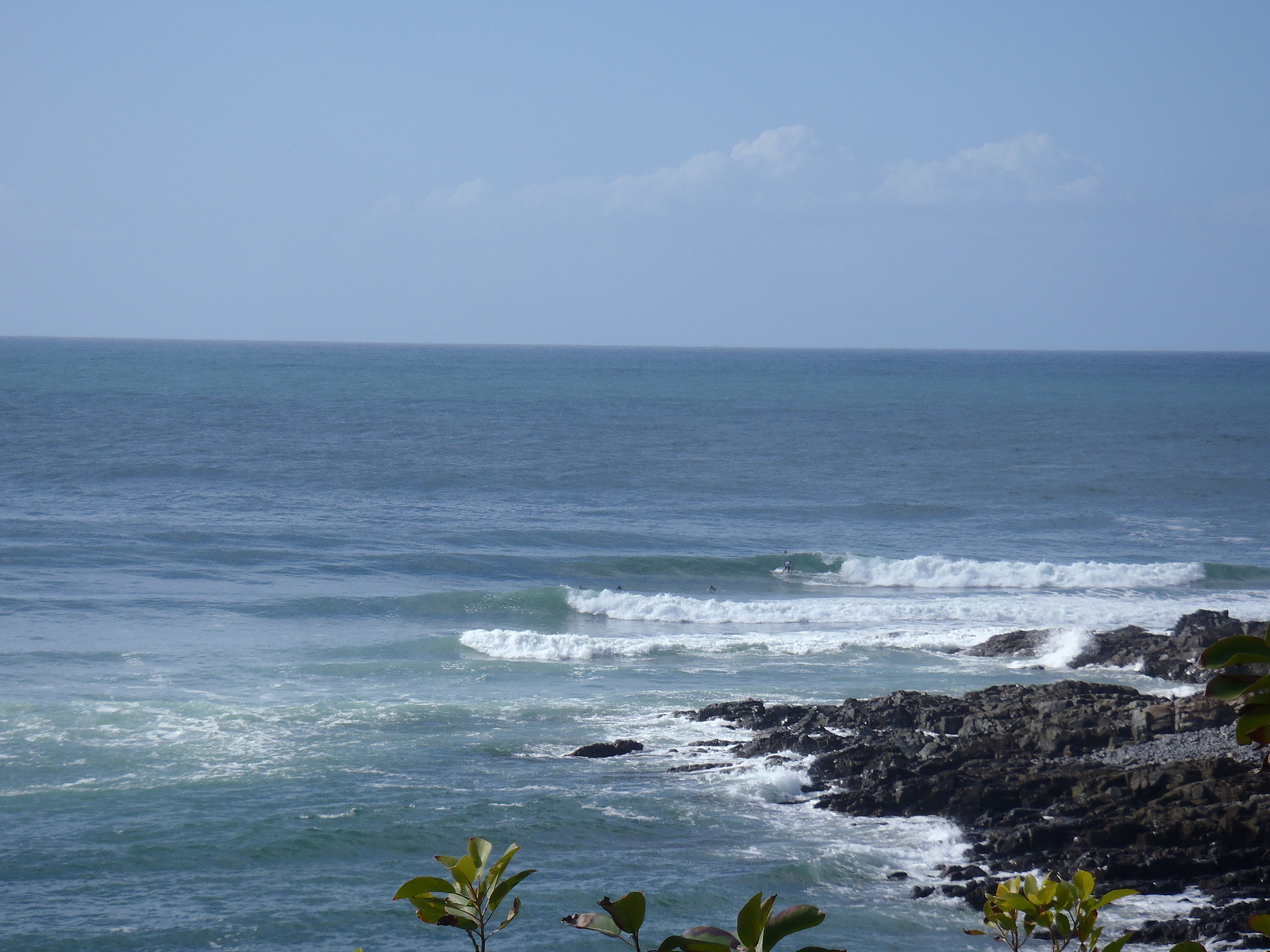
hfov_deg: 14.1
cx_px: 635
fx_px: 5136
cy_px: 476
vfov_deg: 10.6
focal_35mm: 140
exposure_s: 1/400
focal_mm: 25
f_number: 5.9
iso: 80
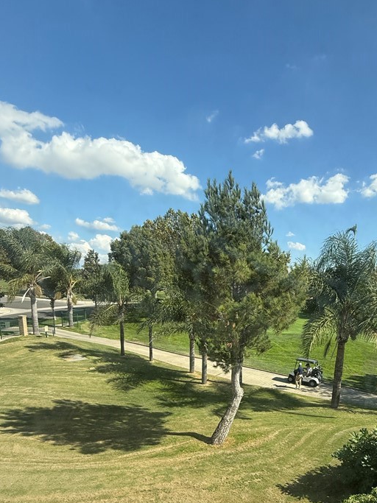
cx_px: 258
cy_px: 348
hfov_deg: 61.5
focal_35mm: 21
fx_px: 305
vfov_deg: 75.7
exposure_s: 1/970
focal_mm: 2.22
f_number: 2.2
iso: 50
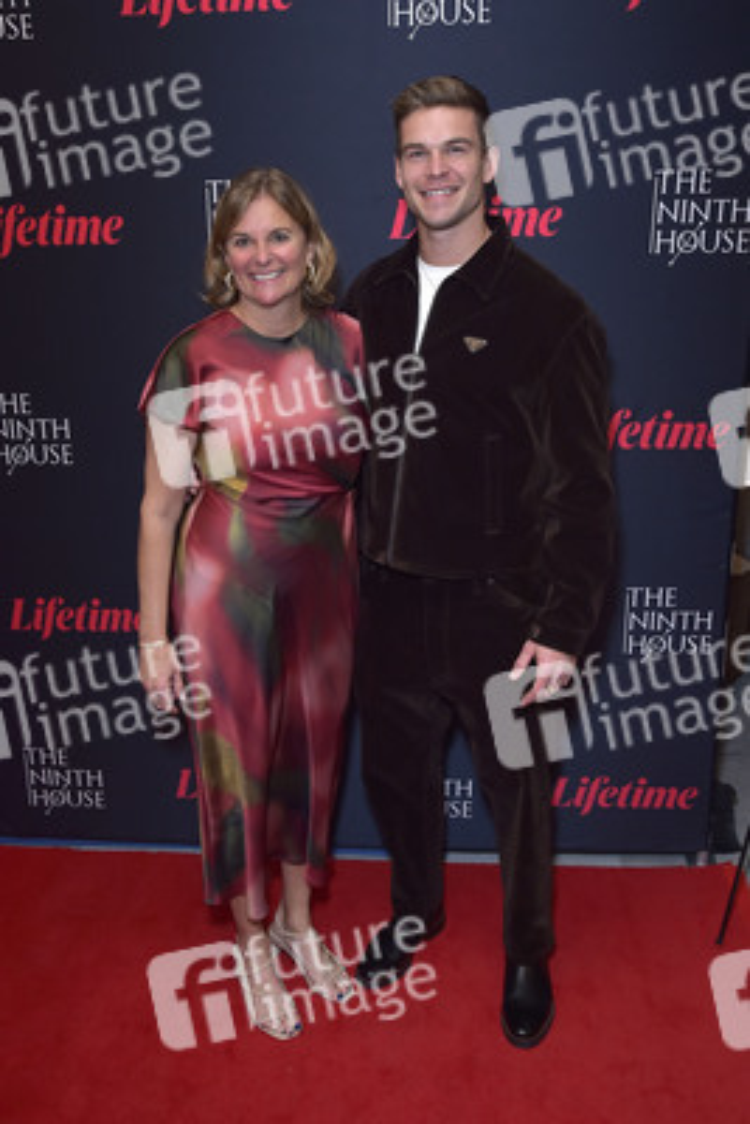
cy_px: 562
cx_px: 375
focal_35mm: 30
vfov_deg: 61.9
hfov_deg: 43.6
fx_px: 937
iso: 1000
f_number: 6.3
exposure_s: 1/250
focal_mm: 30
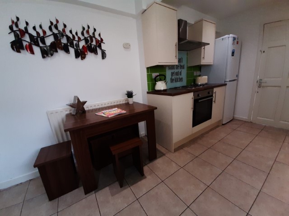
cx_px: 144
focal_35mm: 13
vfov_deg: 89.9
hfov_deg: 106.2
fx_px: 109
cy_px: 108
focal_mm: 1.42
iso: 160
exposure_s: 1/50
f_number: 2.2
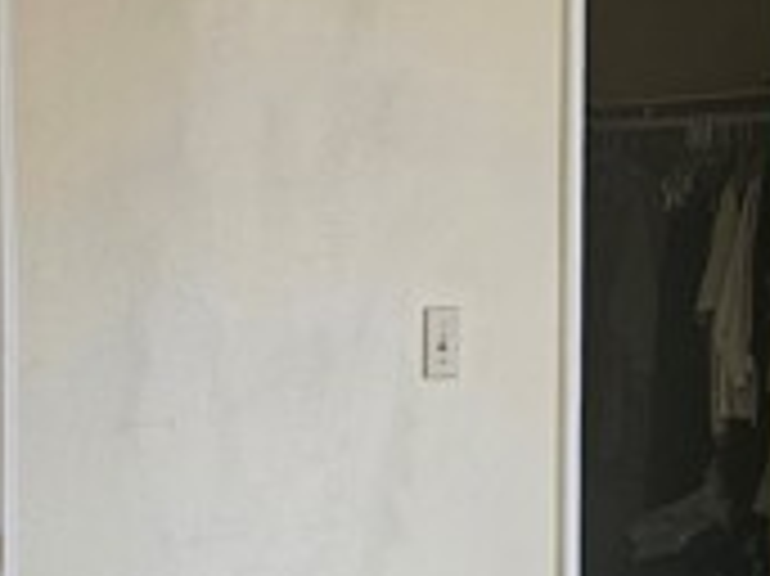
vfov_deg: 17.1
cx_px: 104
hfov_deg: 22.3
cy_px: 320
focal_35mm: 86
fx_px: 1912
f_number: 1.8
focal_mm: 5.4
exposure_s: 1/170
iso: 320
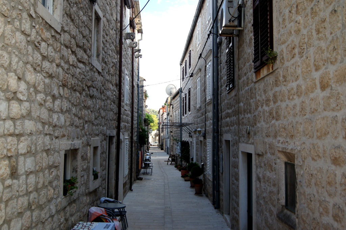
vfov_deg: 36.8
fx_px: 346
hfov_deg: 53.2
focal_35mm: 36
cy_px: 115
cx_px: 173
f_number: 4.5
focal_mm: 24
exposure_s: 1/50
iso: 100
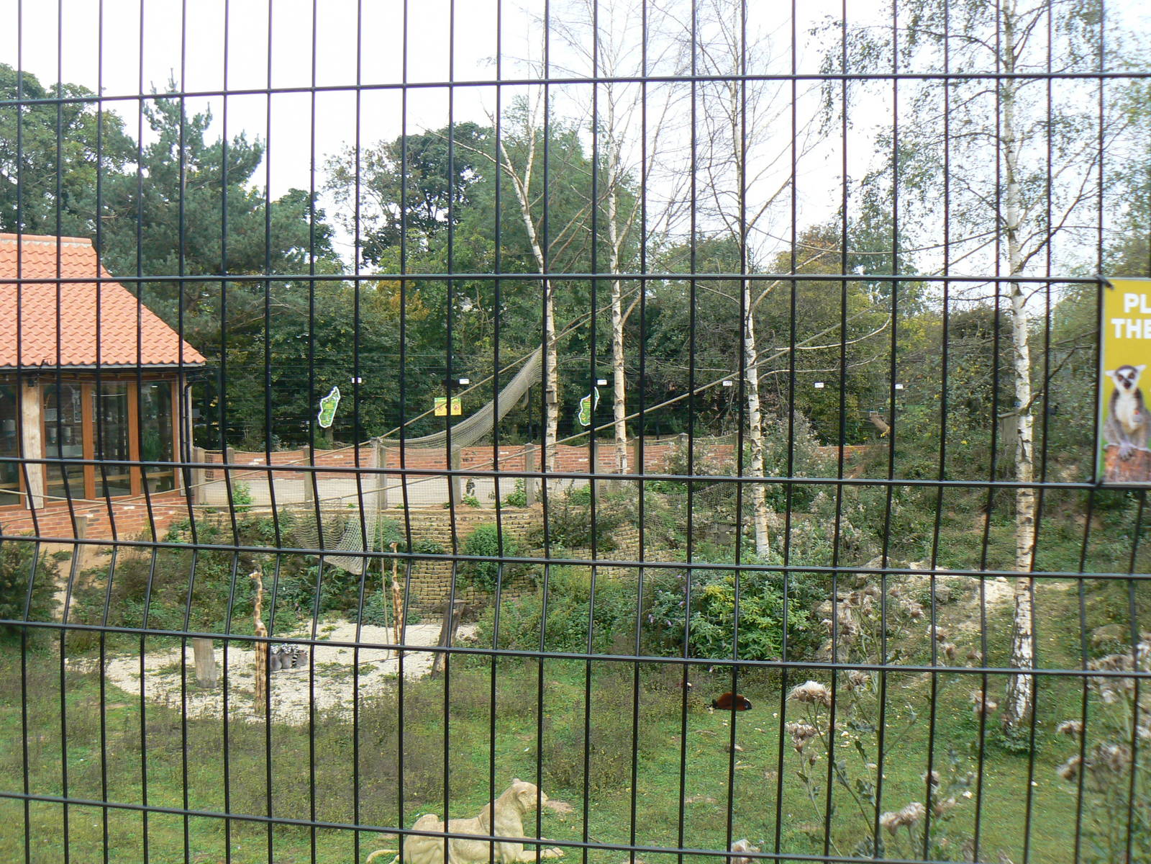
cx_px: 576
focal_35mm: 36
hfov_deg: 51.4
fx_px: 1197
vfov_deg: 39.7
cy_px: 432
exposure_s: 1/100
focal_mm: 6
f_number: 5
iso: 80
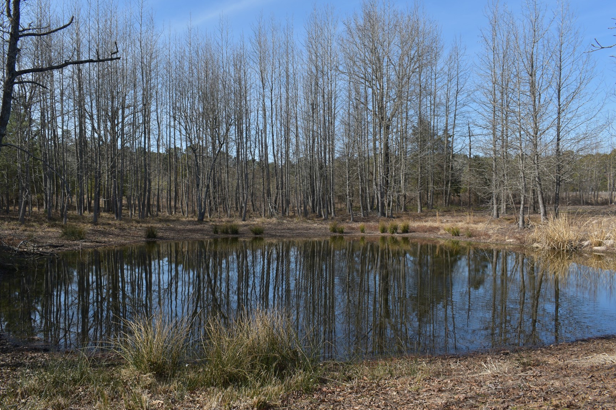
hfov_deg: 58.7
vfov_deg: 41.1
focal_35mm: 32
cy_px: 216
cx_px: 294
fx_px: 547
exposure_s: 1/200
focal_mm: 18
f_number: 8
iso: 100
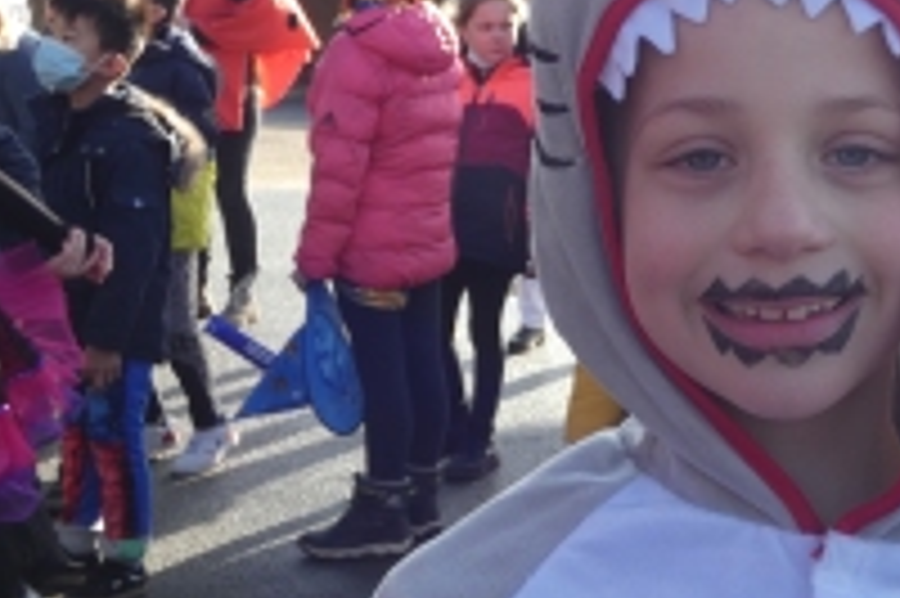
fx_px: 1873
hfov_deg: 26.3
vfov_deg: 18.1
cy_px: 252
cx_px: 765
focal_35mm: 75
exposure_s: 1/160
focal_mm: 6.5
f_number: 3.5
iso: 80
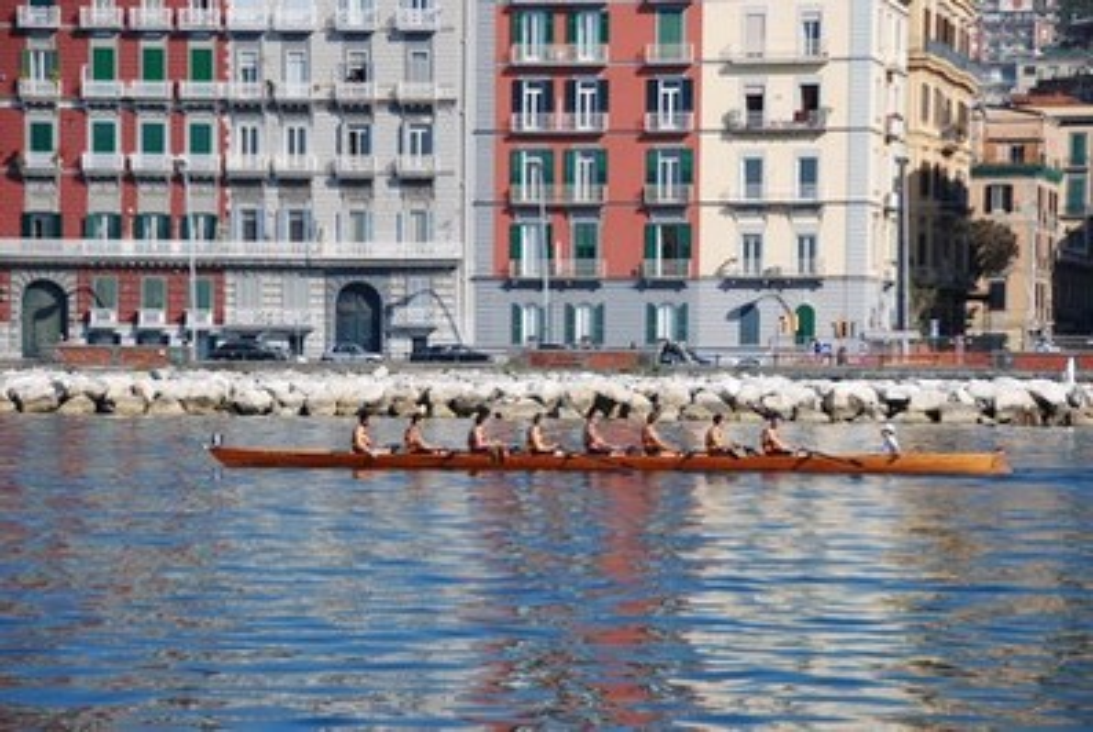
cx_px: 546
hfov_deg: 15.2
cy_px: 366
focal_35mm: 135
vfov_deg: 10.2
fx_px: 4105
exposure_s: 1/500
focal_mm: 90
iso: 100
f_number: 5.6
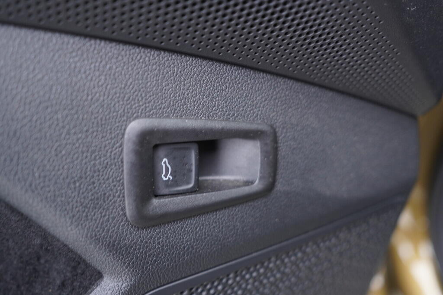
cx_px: 222
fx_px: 443
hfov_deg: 53.1
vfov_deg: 36.9
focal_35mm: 36
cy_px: 148
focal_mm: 24
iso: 500
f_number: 2.8
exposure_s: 1/40
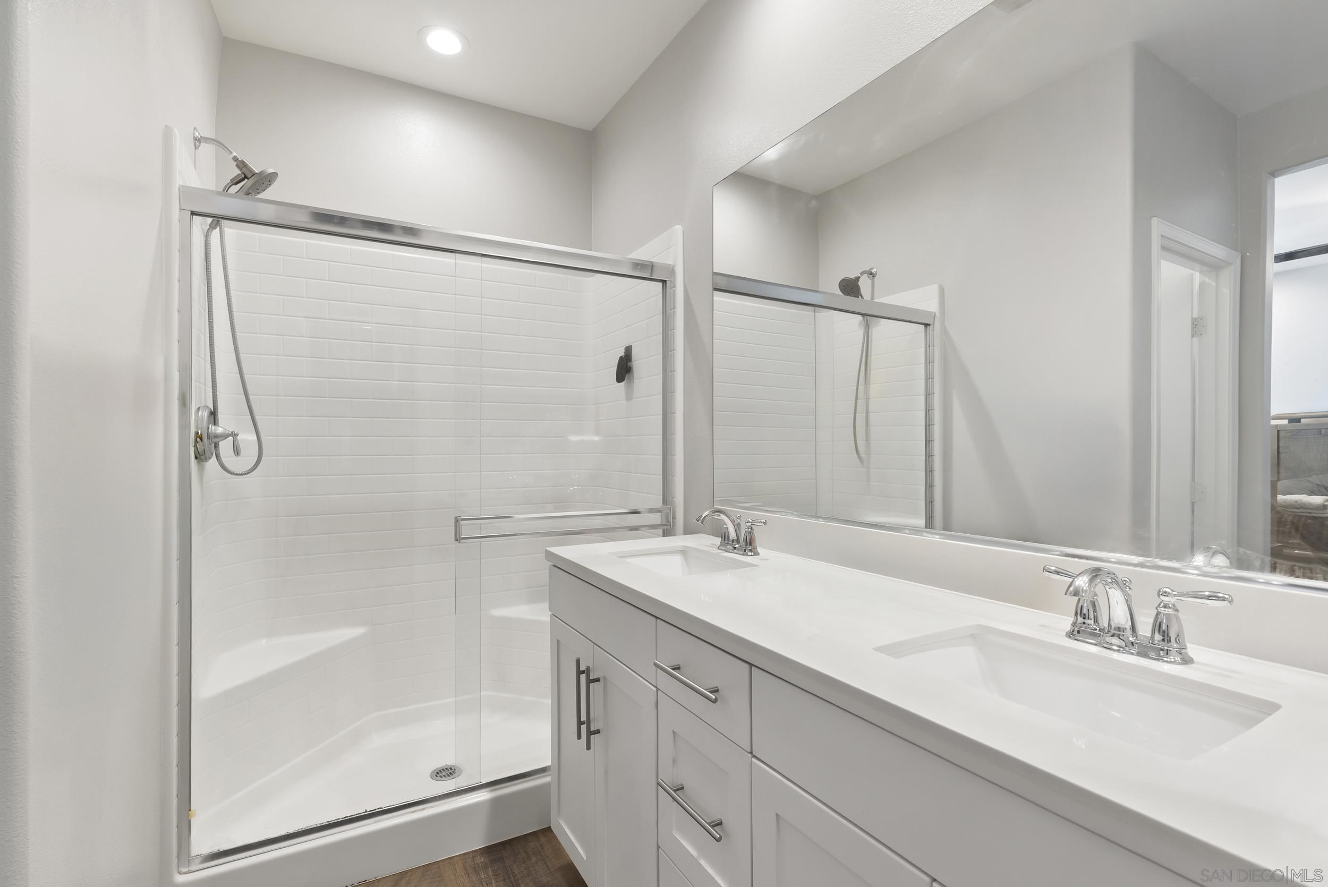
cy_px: 444
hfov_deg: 96.7
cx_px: 664
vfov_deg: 73.8
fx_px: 591
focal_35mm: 16
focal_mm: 16
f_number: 8
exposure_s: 1/4
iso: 500
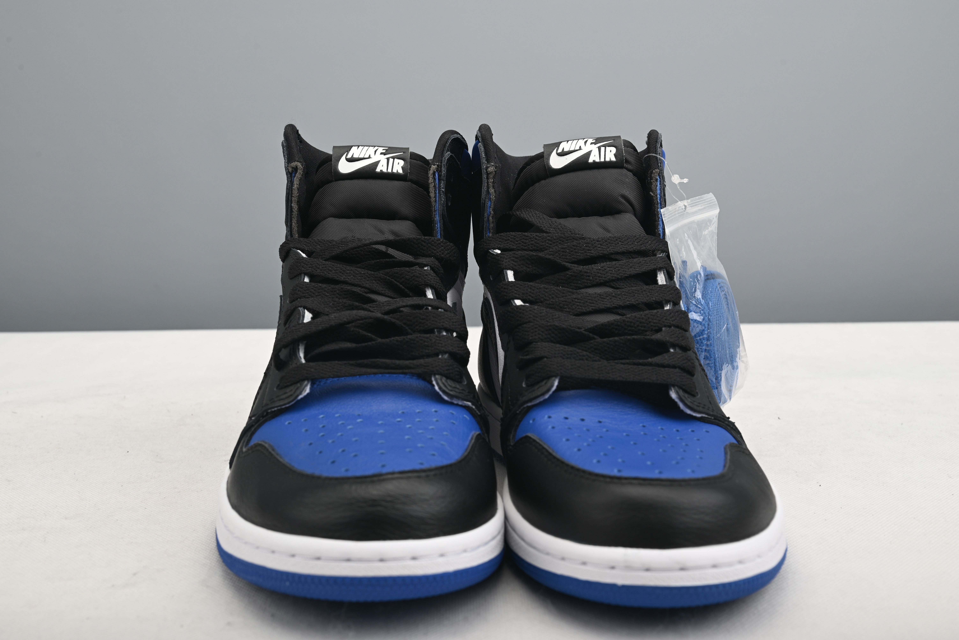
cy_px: 320
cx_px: 480
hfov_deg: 48.4
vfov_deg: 33.4
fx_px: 1066
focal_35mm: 40
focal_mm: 40
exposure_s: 1/200
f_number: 11
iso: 100
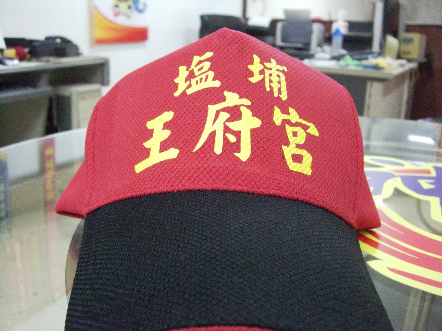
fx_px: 485
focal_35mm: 38
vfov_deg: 37.7
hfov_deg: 49.0
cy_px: 166
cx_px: 221
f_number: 2.7
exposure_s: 1/60
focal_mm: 6.2
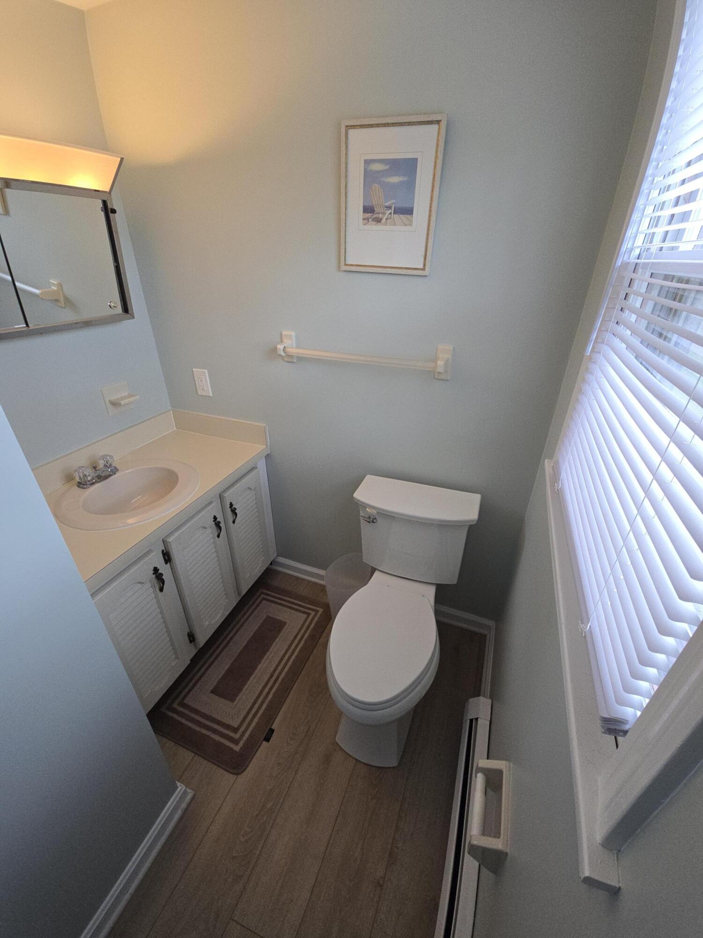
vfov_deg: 106.2
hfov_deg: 89.9
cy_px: 469
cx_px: 352
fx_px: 352
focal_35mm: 13
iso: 64
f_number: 2.2
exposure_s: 1/60
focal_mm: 2.2
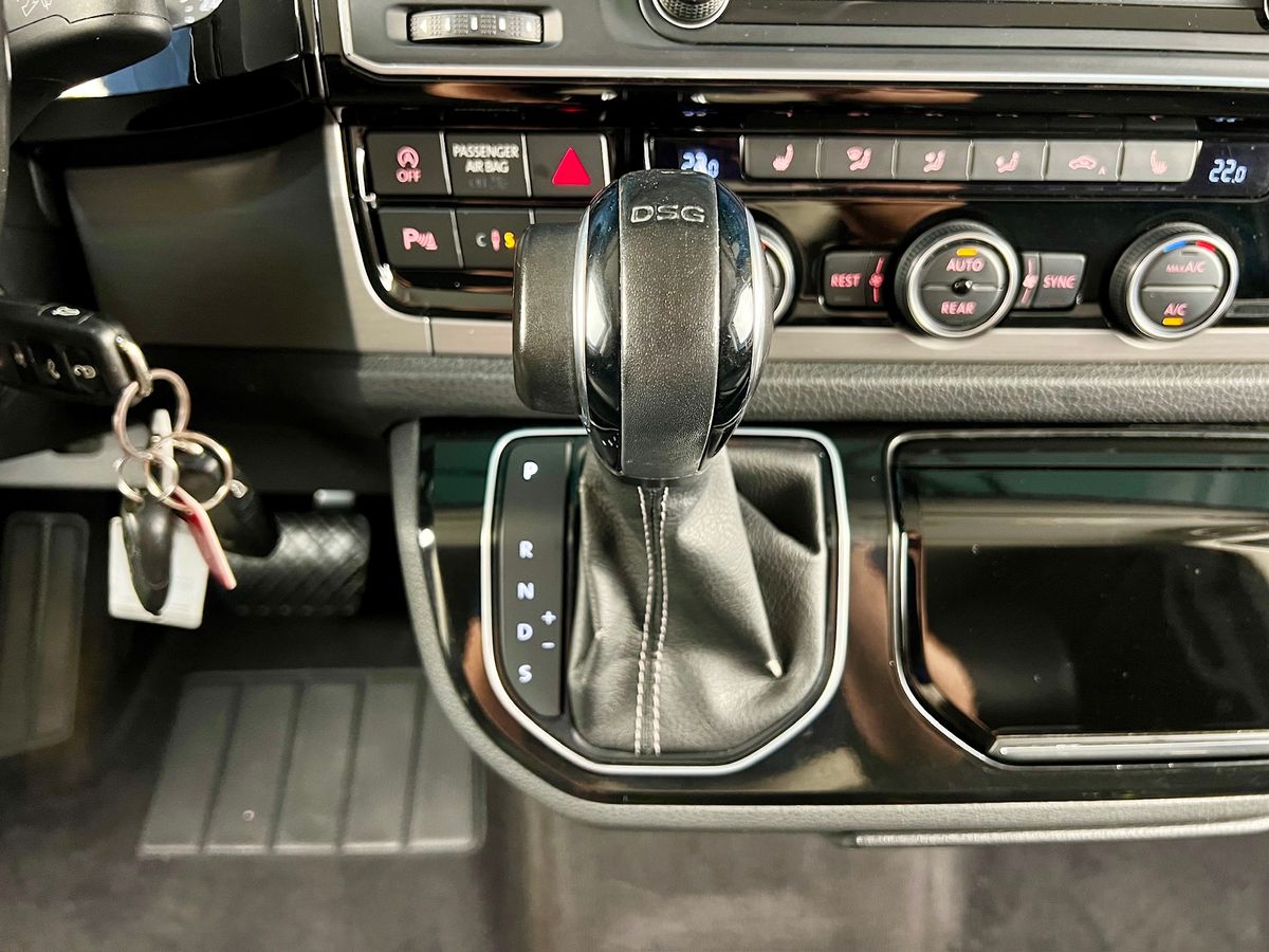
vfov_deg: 53.1
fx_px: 953
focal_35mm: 26
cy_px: 476
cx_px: 634
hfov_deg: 67.3
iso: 500
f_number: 1.5
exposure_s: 1/50
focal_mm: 5.7
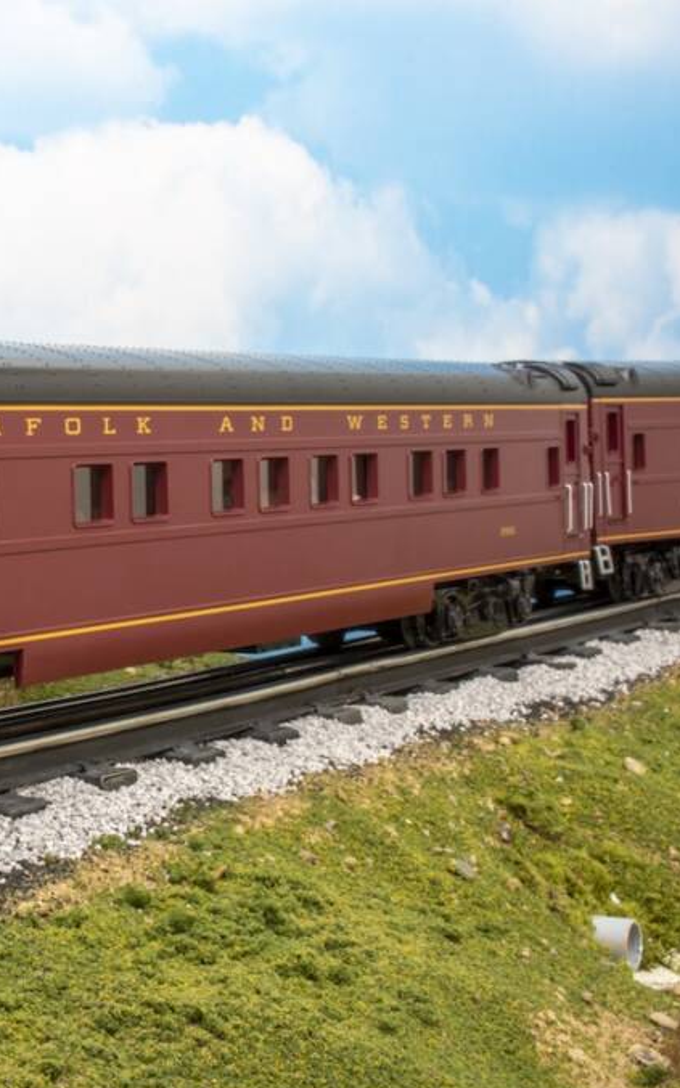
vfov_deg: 27.9
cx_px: -59
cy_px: 547
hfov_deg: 17.1
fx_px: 2195
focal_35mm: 74
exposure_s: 1/160
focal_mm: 32
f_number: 25
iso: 100
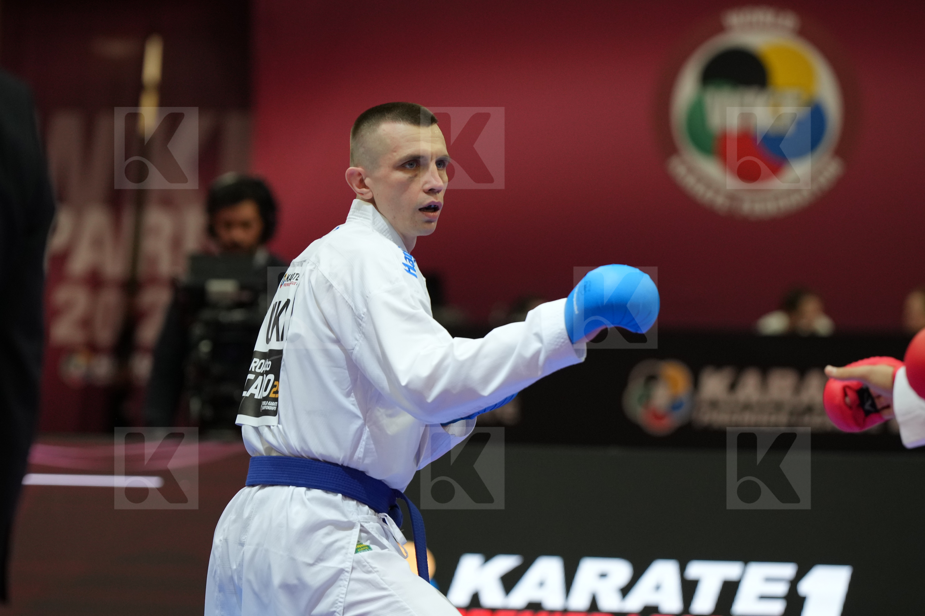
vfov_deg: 6.2
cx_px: 462
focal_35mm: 220
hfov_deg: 9.4
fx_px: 5652
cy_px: 308
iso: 1000
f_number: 2.8
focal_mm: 147
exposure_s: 1/1000
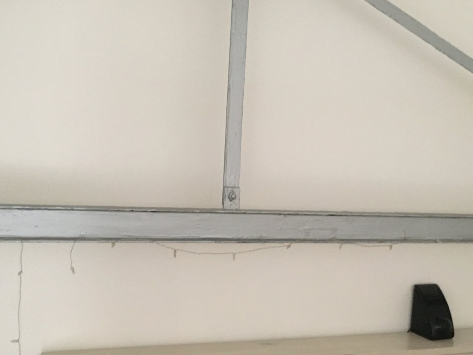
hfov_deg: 41.1
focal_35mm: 46
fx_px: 629
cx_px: 270
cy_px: 225
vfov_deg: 31.4
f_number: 2.2
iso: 250
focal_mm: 4.15
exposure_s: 1/17
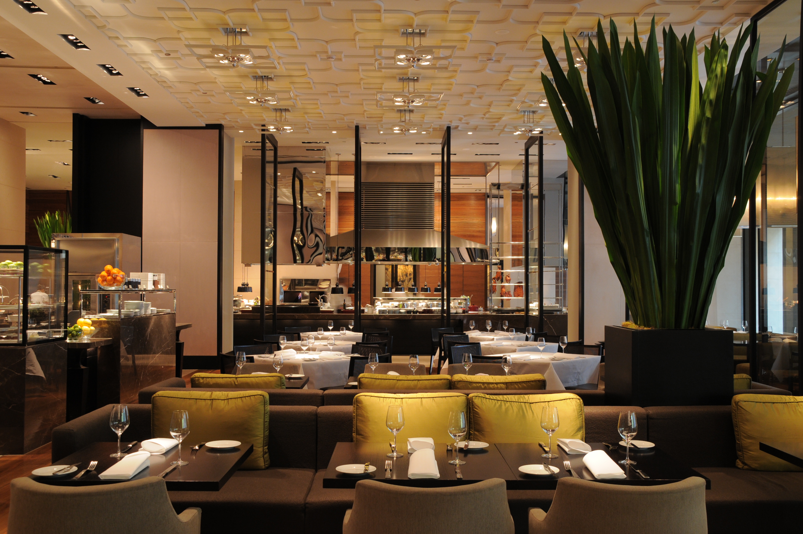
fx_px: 735
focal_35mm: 33
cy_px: 267
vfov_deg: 39.9
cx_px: 402
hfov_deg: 57.3
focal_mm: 22
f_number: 8
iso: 400
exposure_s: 1/3
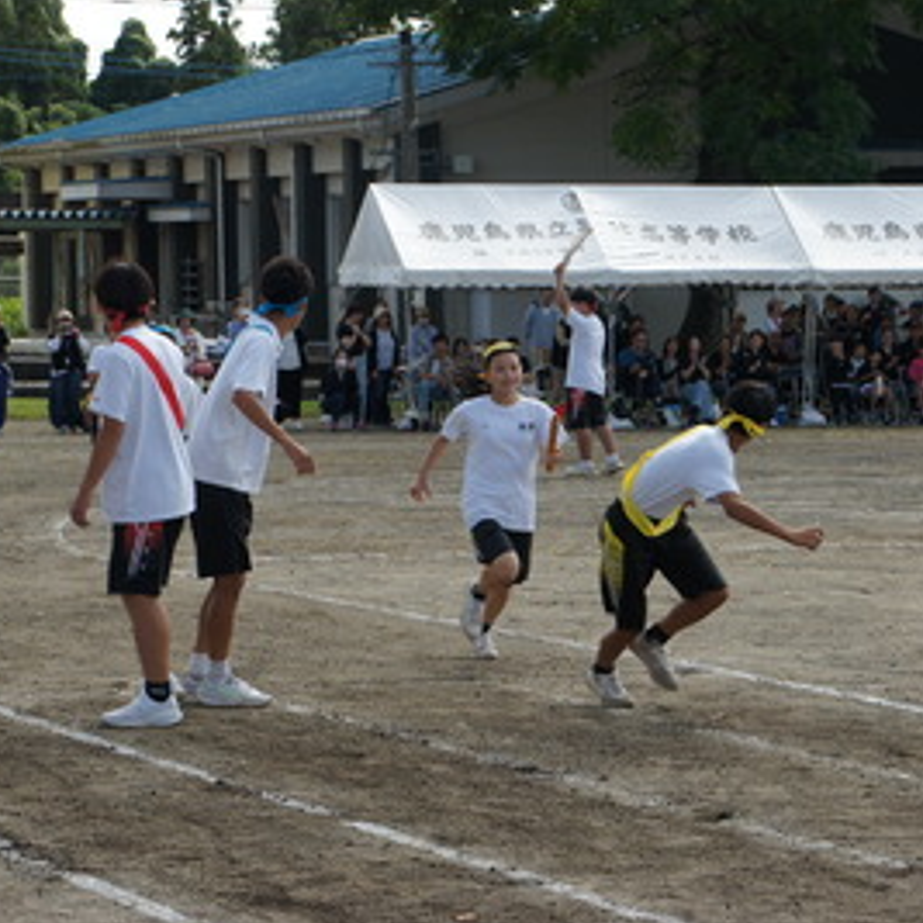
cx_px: 667
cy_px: 510
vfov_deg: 11.1
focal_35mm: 158
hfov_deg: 11.1
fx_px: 4759
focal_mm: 69
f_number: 9
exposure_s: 1/320
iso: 200
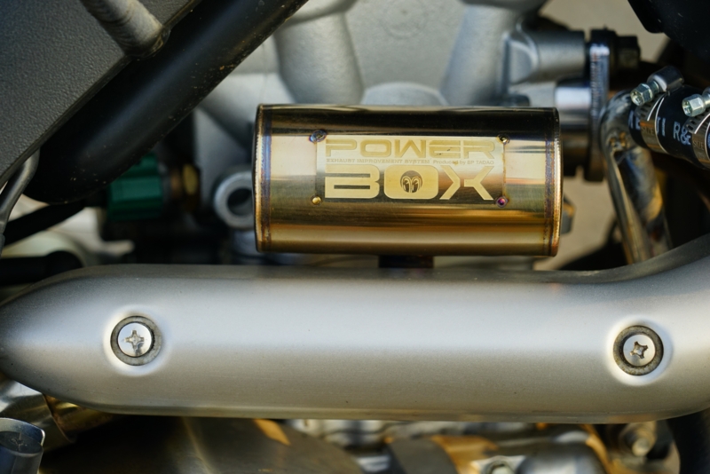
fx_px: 3393
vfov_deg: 8.0
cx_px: 355
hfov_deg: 11.9
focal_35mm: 172
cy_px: 237
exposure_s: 1/200
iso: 250
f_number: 5.6
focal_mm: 172
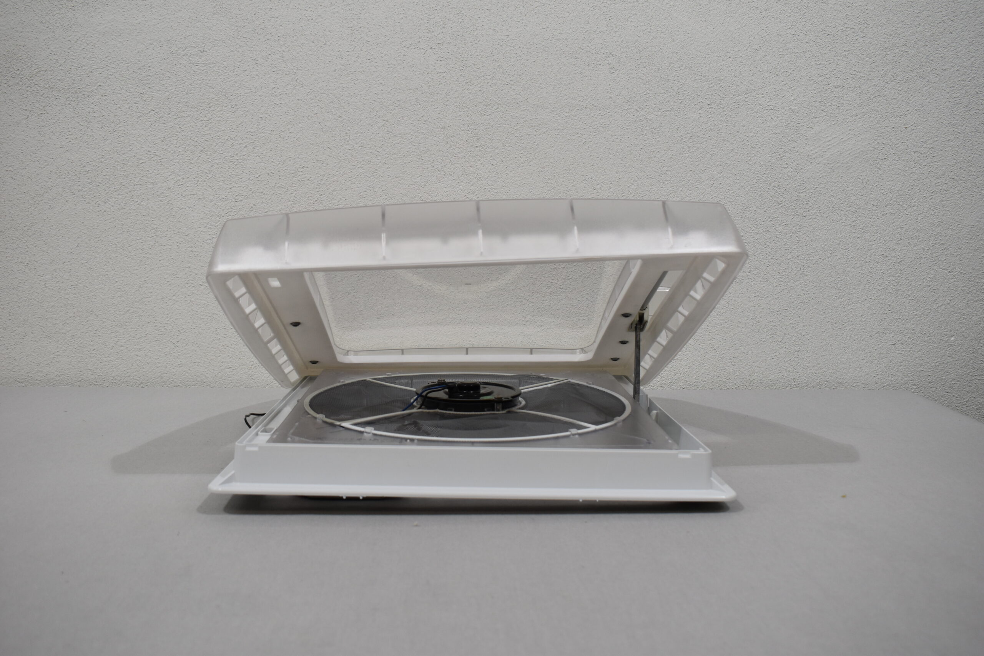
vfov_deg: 38.4
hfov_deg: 55.1
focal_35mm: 34
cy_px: 328
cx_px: 492
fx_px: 943
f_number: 5.6
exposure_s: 1/125
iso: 320
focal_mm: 23
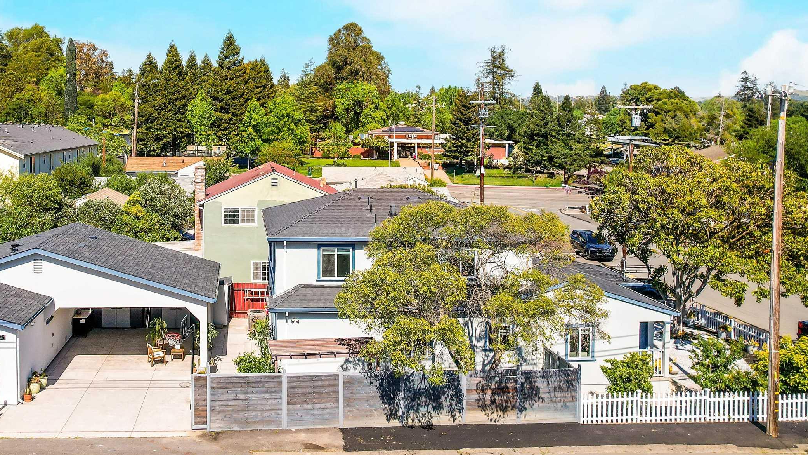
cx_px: 277
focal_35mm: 34
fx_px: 728
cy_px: 136
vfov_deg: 34.2
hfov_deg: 56.9
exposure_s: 1/2500
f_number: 2.8
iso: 130
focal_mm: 8.38
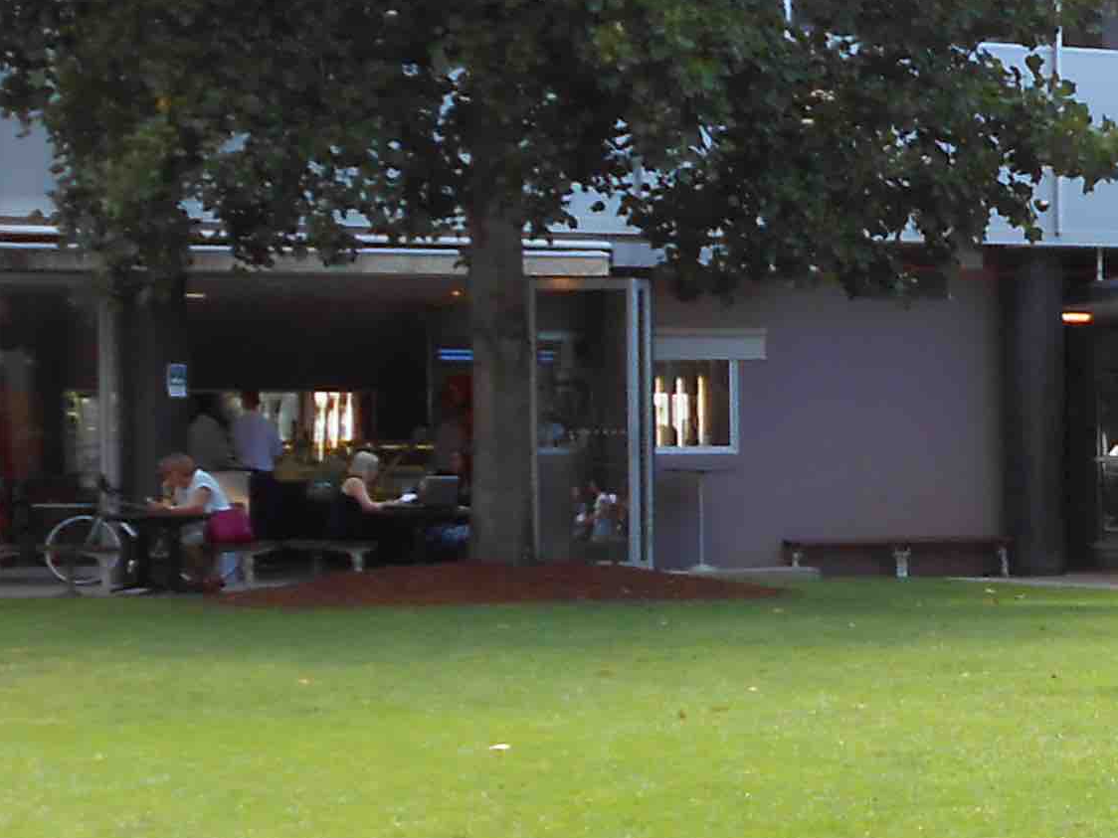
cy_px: 535
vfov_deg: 12.0
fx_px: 3973
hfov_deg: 14.6
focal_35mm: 123
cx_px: 1810
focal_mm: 5.3
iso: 80
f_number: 3.8
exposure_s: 1/125
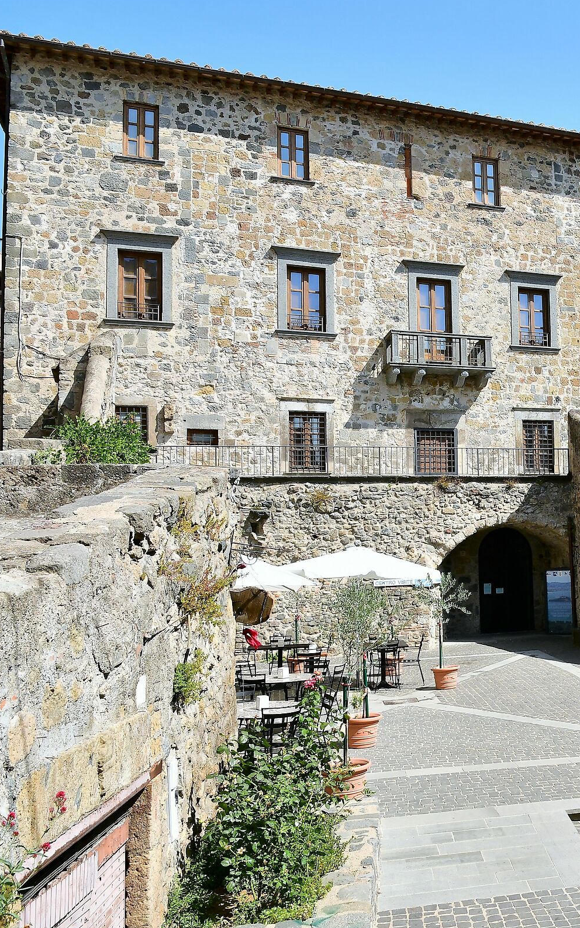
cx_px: 638
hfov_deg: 30.7
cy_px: 464
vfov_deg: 52.7
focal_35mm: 37
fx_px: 936
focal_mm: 16
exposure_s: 1/400
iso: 200
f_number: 8
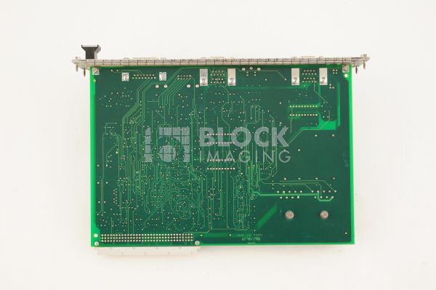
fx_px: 605
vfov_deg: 26.9
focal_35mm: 50
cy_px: 145
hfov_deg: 39.6
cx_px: 218
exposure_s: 1/125
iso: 1600
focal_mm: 50
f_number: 9
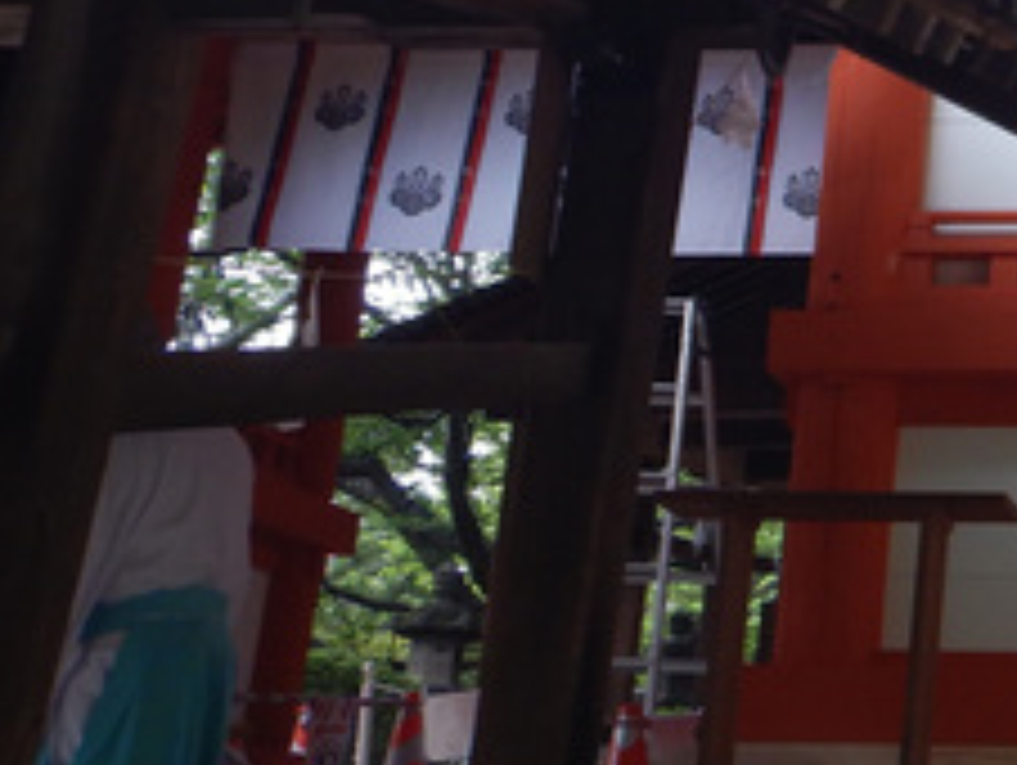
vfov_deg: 18.3
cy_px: -40
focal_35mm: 78
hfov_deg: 22.6
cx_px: 1292
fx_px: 2294
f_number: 2.8
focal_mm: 4.3
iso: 125
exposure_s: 1/80
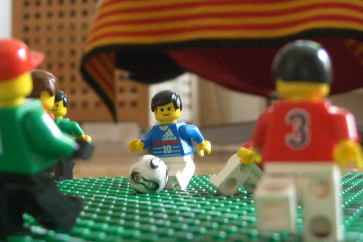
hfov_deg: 23.1
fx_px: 887
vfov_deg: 15.5
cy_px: 117
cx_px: 145
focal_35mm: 88
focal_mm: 10.2
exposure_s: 1/13
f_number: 3.5
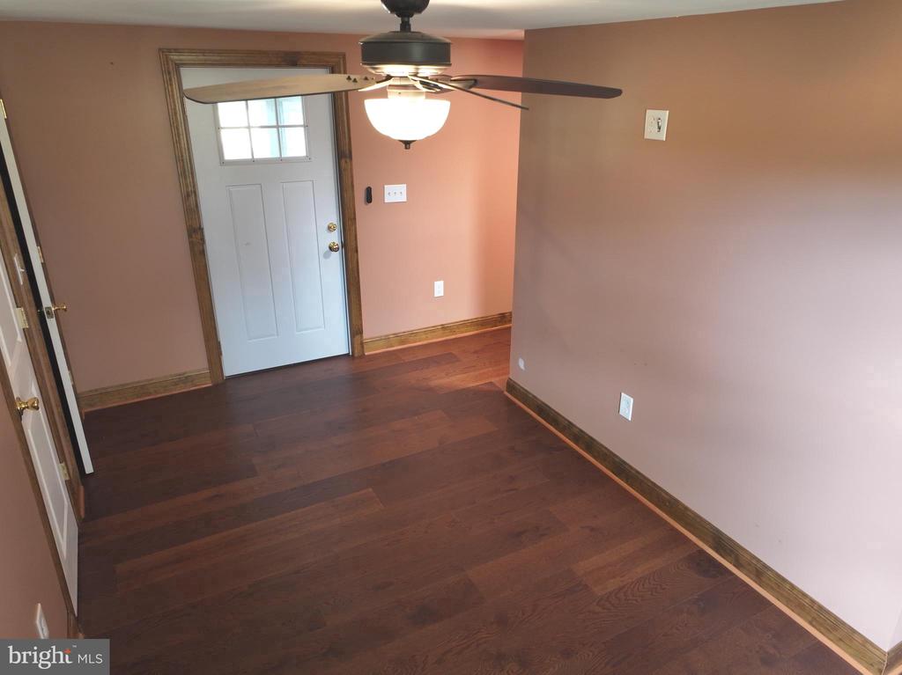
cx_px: 451
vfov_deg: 56.8
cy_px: 338
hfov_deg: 71.6
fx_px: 625
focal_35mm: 24
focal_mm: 12.29
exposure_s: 1/15
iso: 250
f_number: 2.8
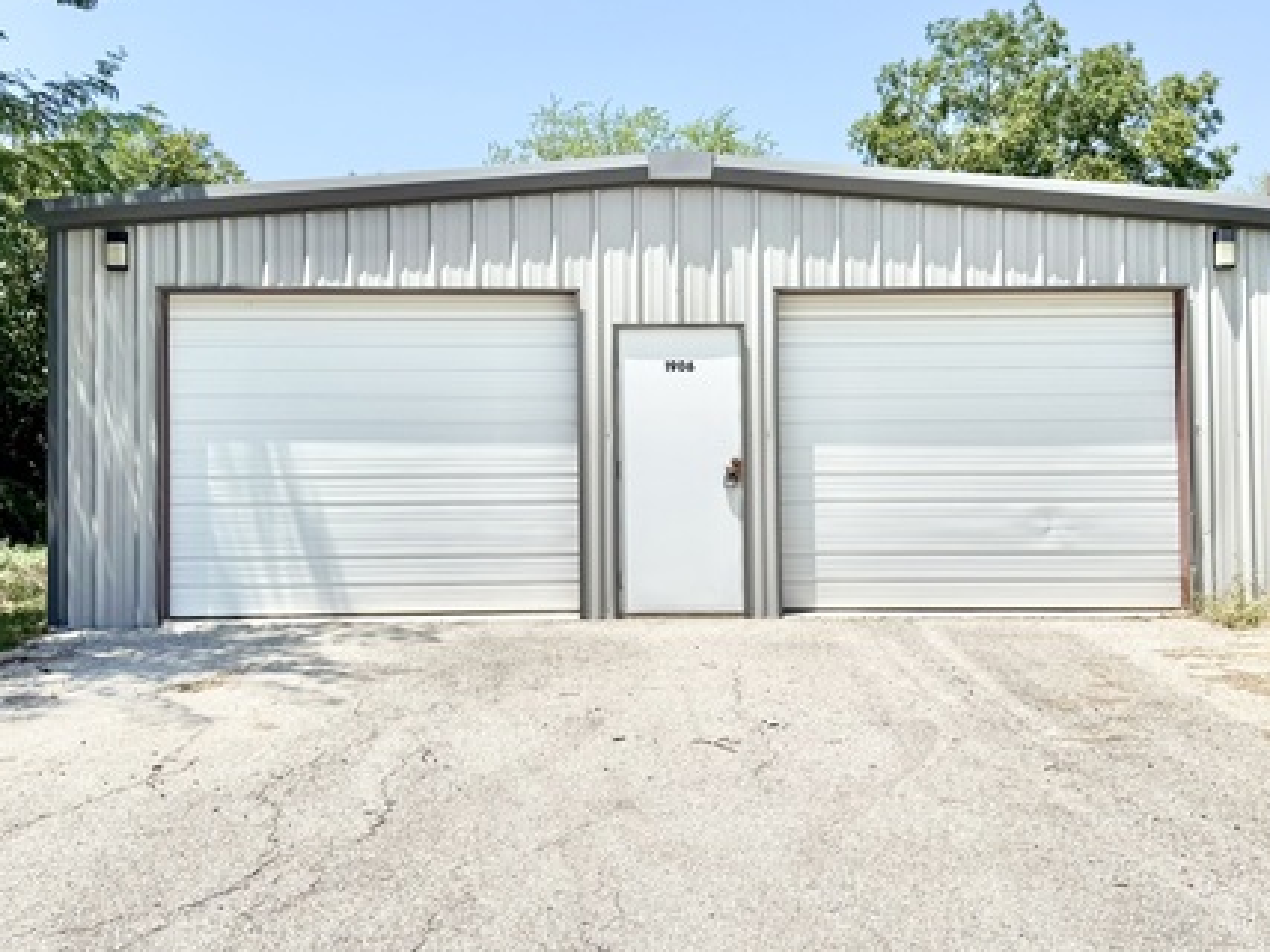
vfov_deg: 39.6
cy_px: 414
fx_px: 1320
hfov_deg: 51.4
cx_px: 642
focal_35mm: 36
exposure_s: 1/7353
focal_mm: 6.76
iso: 80
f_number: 1.78
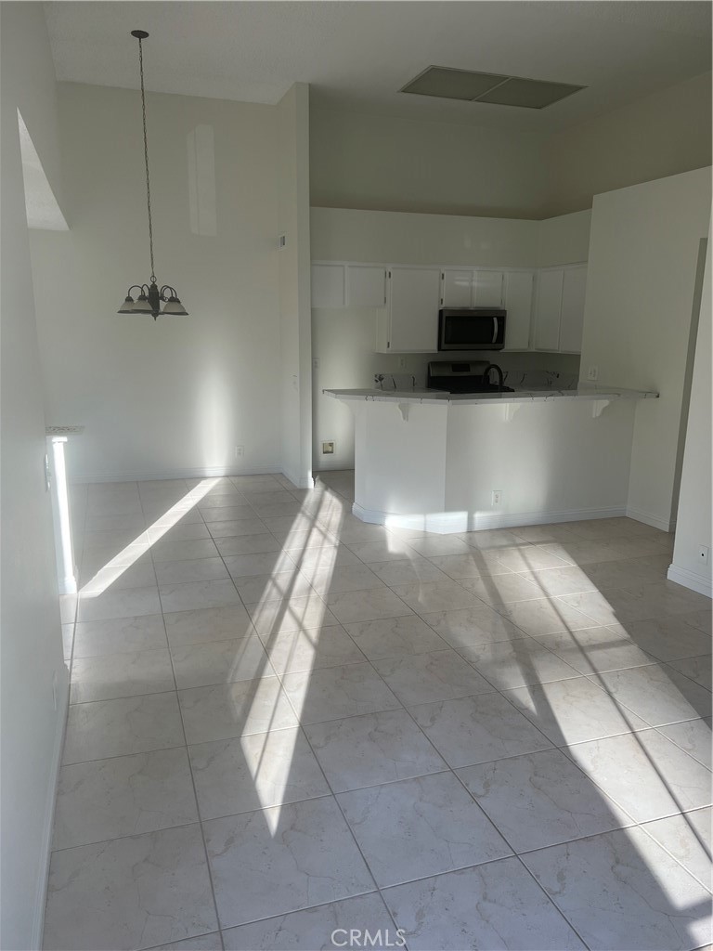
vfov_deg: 67.3
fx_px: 714
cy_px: 476
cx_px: 356
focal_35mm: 26
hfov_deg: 53.1
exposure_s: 1/360
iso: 50
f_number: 1.5
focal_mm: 5.7
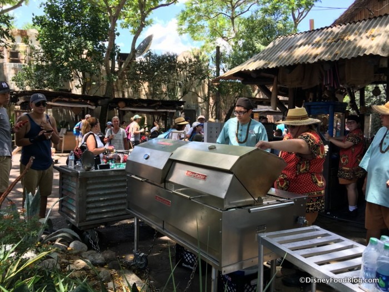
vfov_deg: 48.2
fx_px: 326
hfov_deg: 61.7
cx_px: 194
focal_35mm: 29
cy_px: 146
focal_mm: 4.15
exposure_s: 1/183
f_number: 2.2
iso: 25
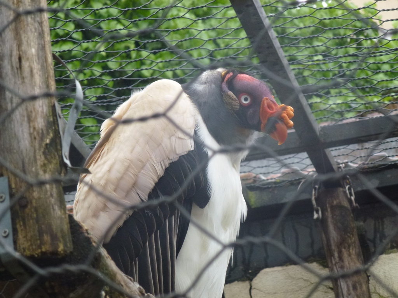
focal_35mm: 197
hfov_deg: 10.0
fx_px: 2265
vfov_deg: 7.5
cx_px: 199
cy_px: 149
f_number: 5.5
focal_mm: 35.2
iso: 250
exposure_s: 1/100
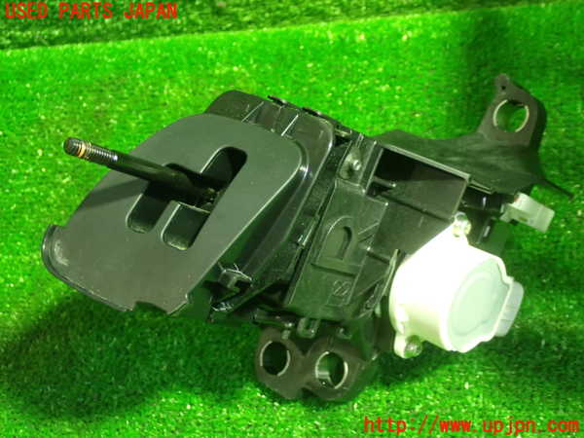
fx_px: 979
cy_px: 219
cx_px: 292
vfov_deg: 25.2
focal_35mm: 58
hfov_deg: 33.2
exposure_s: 1/15
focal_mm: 10.35
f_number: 3.5
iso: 1000
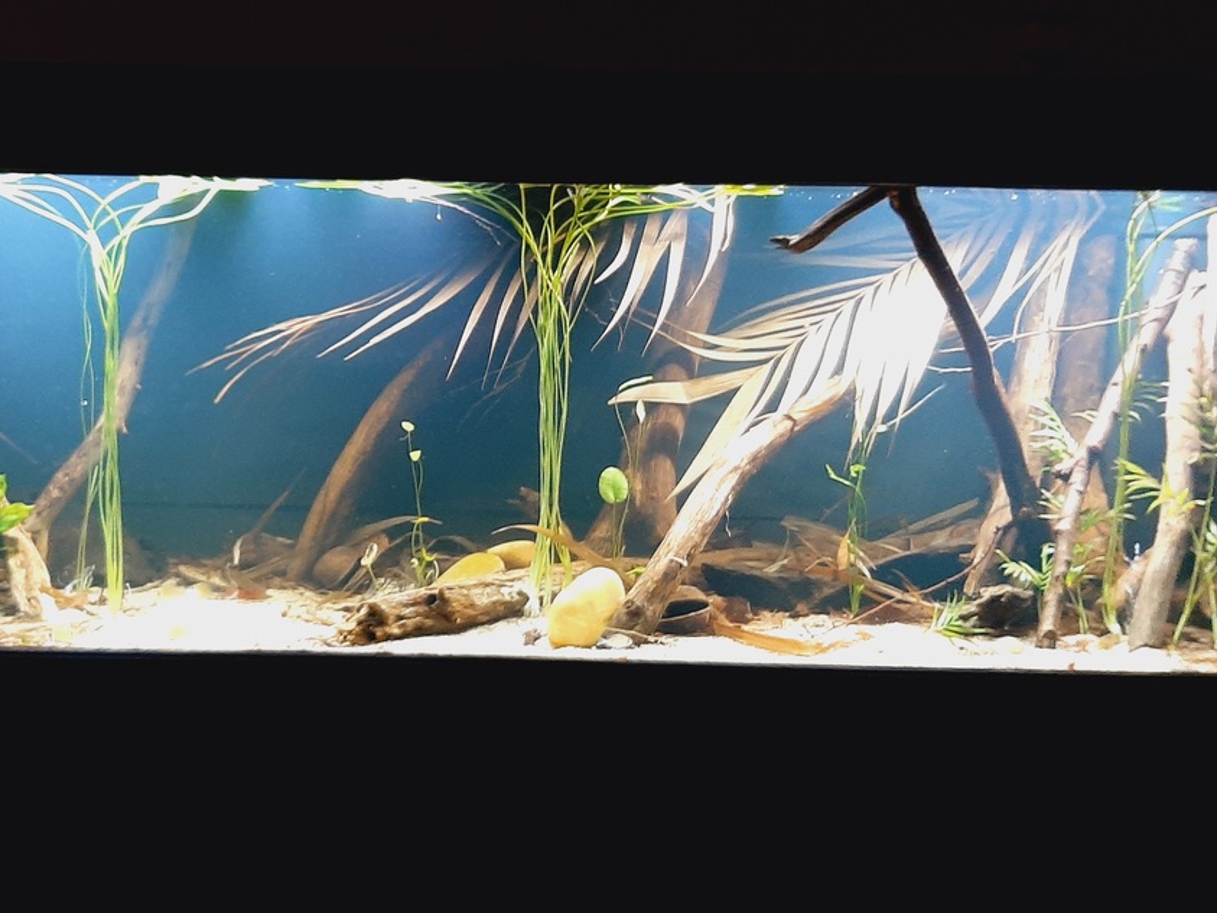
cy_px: 428
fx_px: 1301
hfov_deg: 49.4
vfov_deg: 38.6
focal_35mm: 37
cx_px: 422
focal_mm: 3.93
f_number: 1.7
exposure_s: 1/10
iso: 320
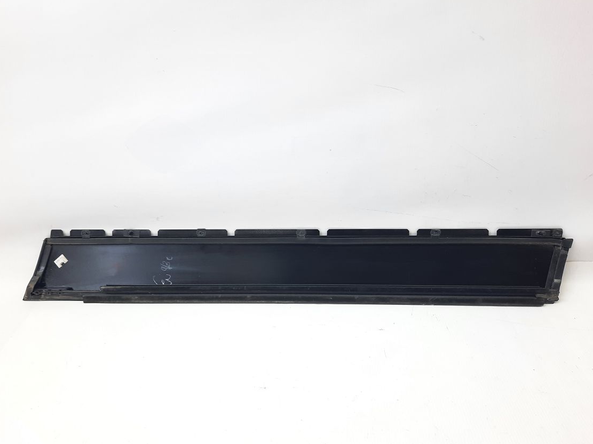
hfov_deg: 65.3
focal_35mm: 27
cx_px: 282
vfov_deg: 51.3
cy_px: 234
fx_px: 462
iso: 80
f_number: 2
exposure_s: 1/50
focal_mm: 4.6
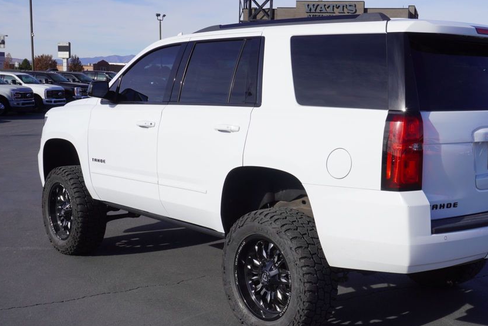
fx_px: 651
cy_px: 174
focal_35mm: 48
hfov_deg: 40.9
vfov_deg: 28.1
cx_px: 294
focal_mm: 26
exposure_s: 1/200
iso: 100
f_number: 11
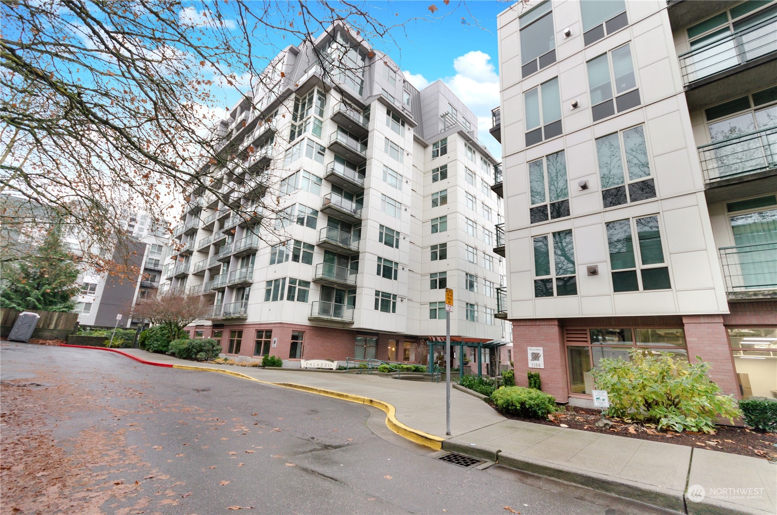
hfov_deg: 100.5
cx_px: 388
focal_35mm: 15
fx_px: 323
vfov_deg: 77.1
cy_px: 258
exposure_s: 1/100
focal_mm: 10
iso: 400
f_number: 5
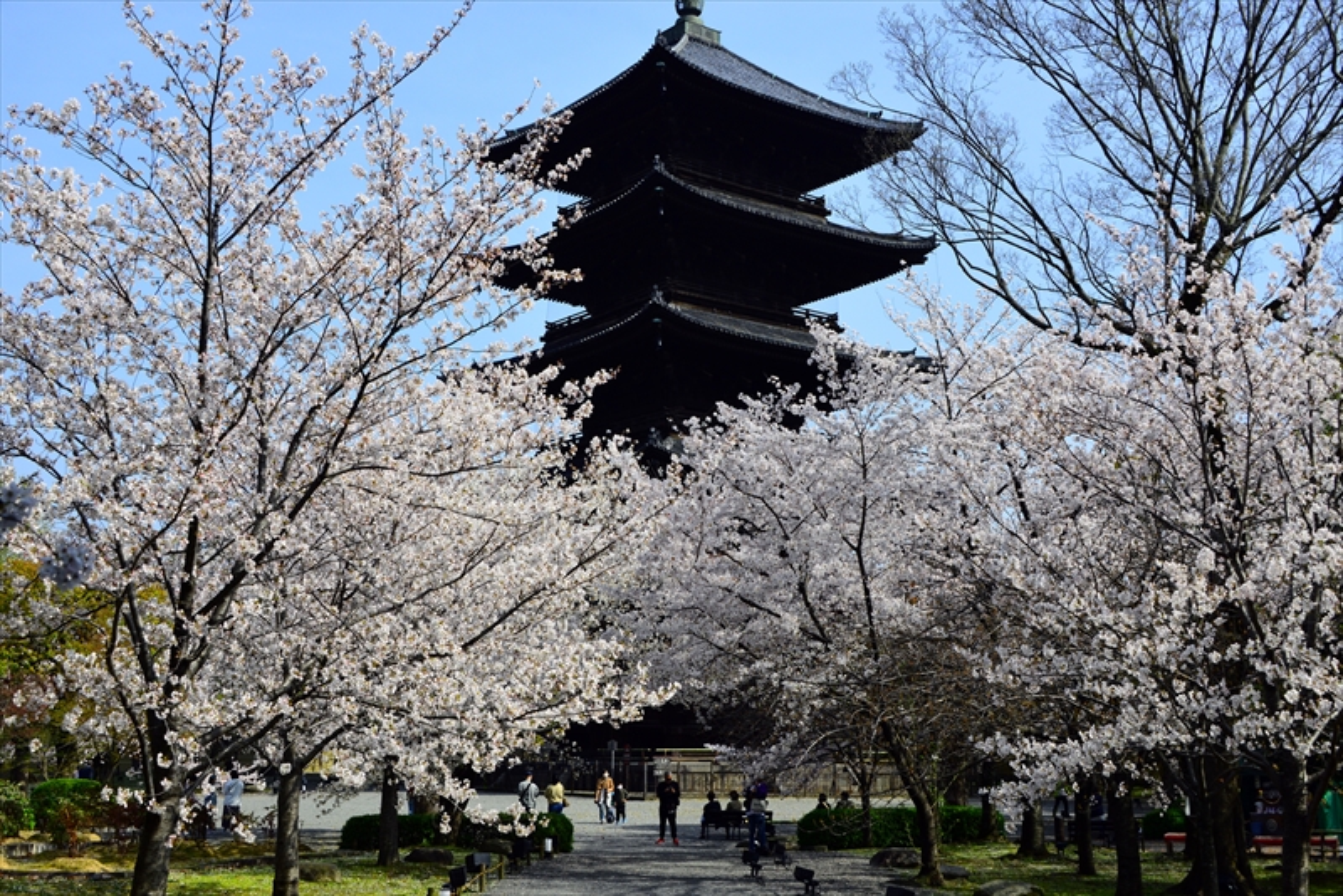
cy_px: 448
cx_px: 672
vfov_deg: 30.5
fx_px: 1642
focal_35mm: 44
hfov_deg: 44.5
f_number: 11
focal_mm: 44
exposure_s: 1/500
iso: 400
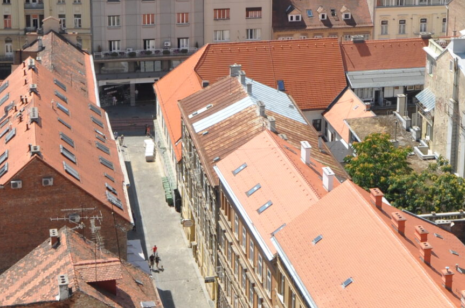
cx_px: 299
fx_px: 1148
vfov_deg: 15.1
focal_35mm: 89
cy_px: 23
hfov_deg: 22.8
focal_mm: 20
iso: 200
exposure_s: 1/320
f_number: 9
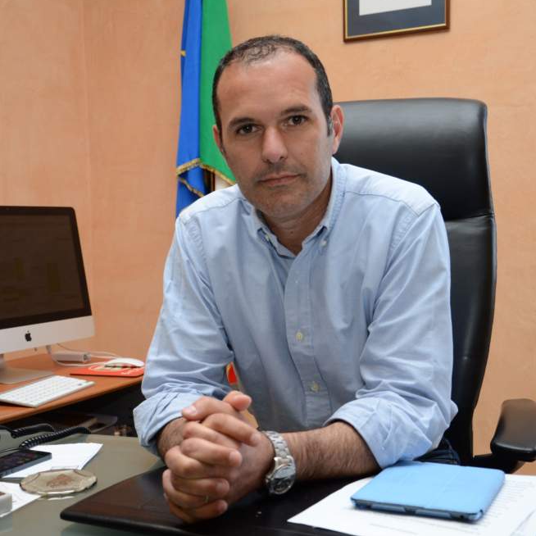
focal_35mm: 49
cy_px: 266
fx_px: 852
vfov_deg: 34.9
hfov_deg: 34.9
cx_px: 252
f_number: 4
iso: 400
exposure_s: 1/200
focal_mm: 25
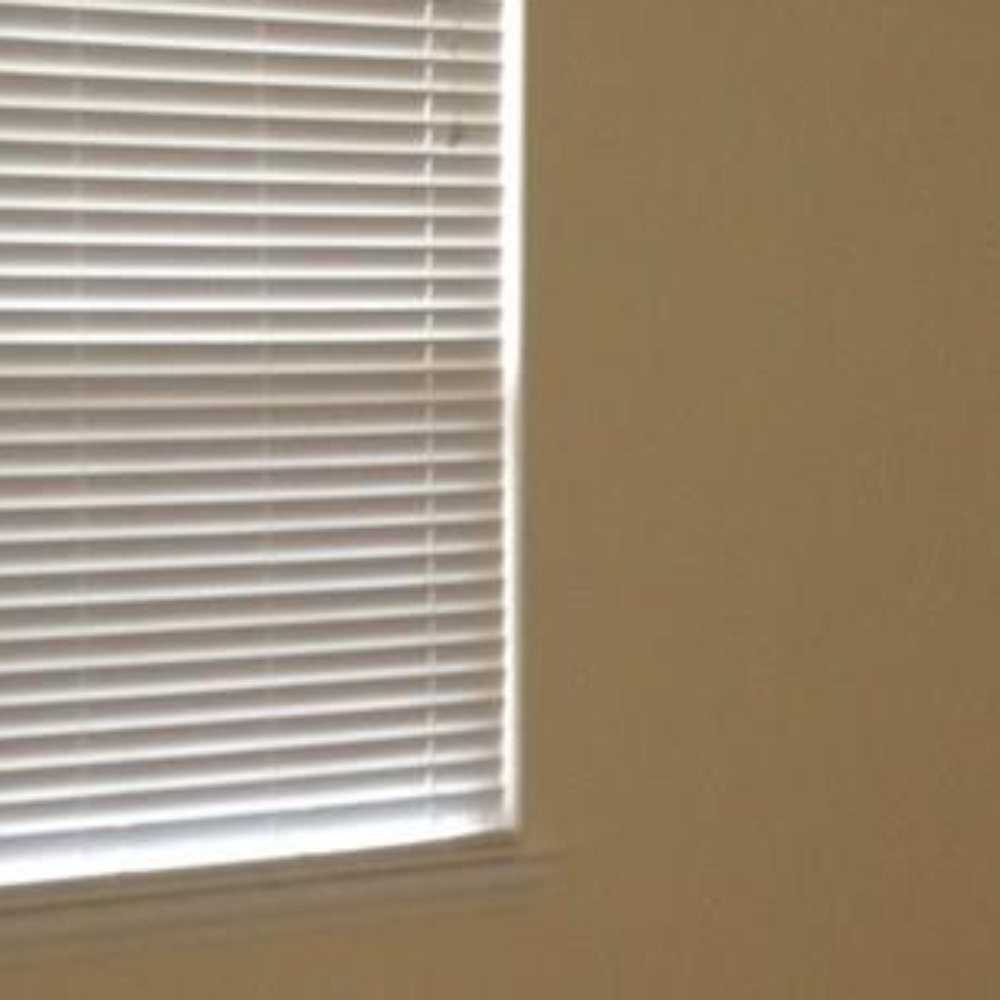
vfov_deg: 20.2
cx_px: 777
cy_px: 557
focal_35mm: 86
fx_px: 2811
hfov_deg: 20.0
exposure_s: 1/16
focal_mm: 4.15
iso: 200
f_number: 2.2
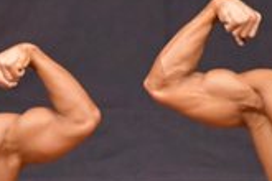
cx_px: -200
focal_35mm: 1267
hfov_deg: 1.6
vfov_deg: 1.1
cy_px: 350
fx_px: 9572
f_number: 5.6
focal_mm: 180
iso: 6400
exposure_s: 1/400
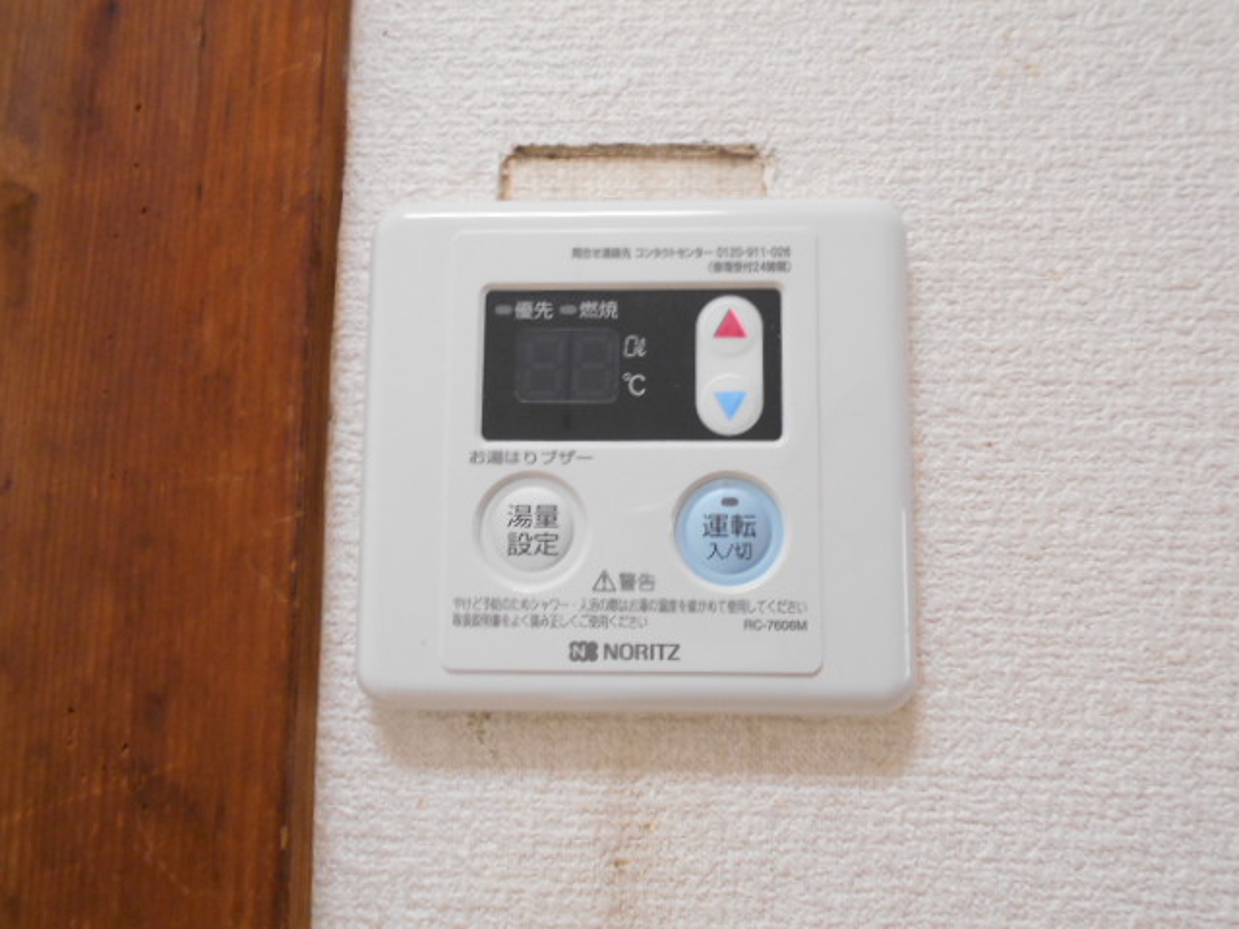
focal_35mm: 26
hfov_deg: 67.3
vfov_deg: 53.1
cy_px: 464
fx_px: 931
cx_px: 620
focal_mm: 4.6
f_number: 3.2
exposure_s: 1/30
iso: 280
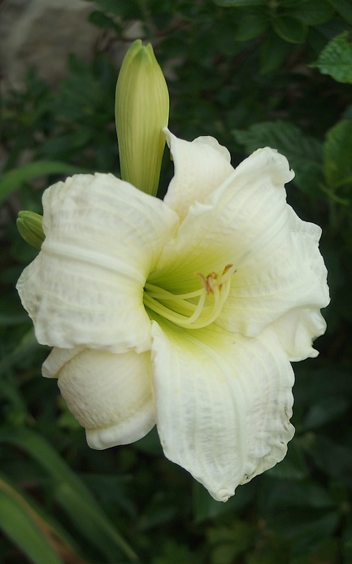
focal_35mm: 45
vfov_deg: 44.4
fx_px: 691
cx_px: 169
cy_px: 284
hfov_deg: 28.6
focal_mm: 9
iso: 200
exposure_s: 1/1250
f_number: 2
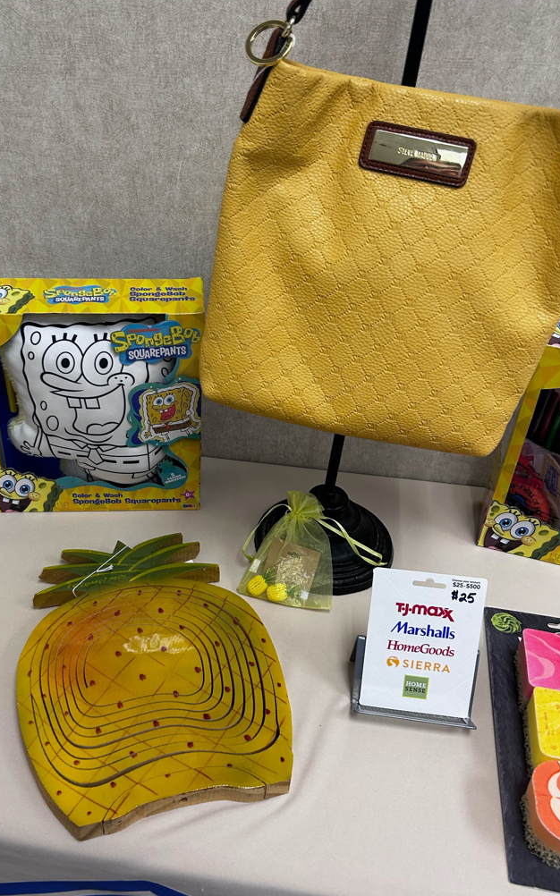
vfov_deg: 58.1
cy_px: 452
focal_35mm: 33
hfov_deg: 37.8
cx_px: 181
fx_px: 806
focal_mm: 5.7
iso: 100
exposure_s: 1/120
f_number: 1.5
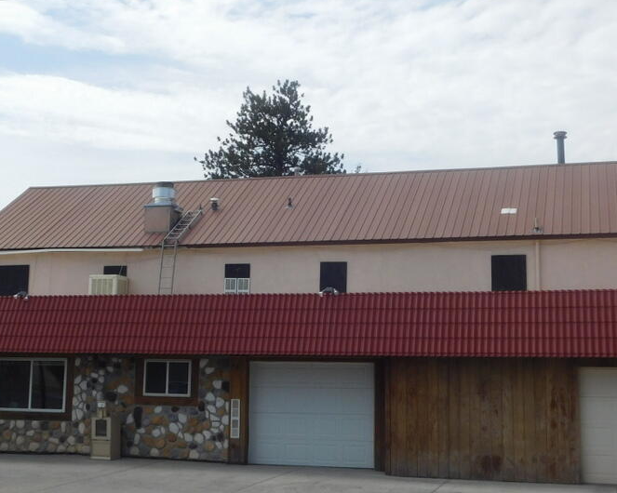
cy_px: 209
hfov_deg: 35.4
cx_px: 287
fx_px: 968
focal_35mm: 53
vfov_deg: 28.6
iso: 125
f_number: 7
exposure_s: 1/500
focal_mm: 6.3
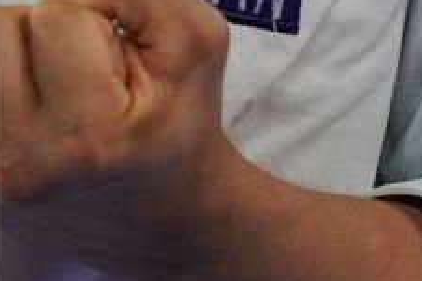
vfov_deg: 0.4
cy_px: -529
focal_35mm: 3170
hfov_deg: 0.7
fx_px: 37131
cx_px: -182
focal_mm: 400
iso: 640
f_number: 2.8
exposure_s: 1/500
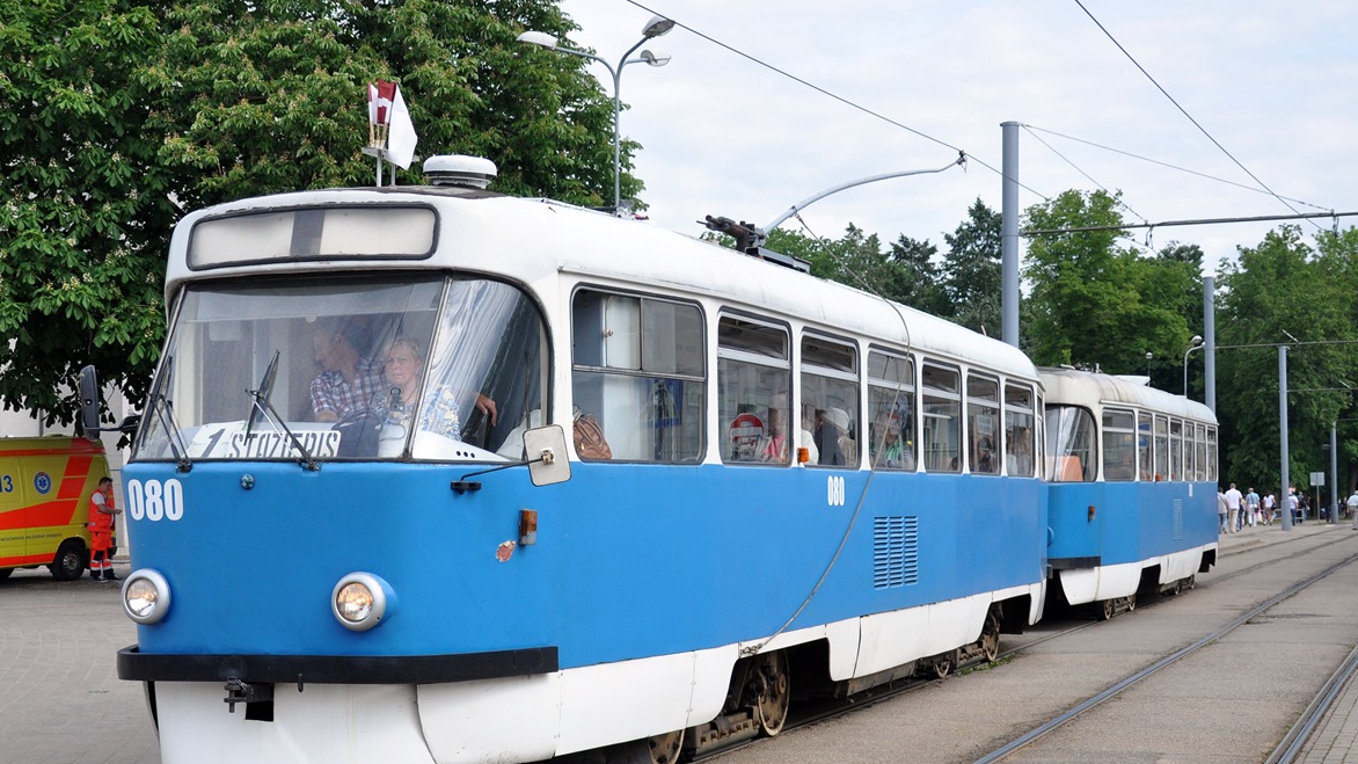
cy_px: 408
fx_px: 1620
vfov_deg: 26.5
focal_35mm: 45
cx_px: 673
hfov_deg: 45.5
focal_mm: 28
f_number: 5.6
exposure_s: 1/1250
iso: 400
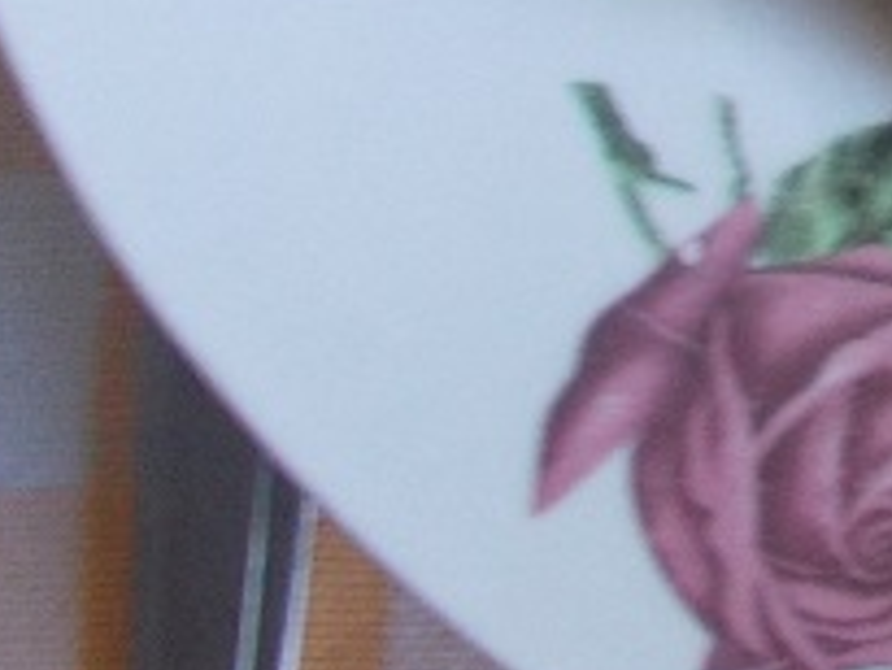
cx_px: 1606
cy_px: -666
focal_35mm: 130
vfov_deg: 10.5
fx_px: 3352
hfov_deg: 13.6
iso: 200
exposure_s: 1/25
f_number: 3.2
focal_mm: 4.6
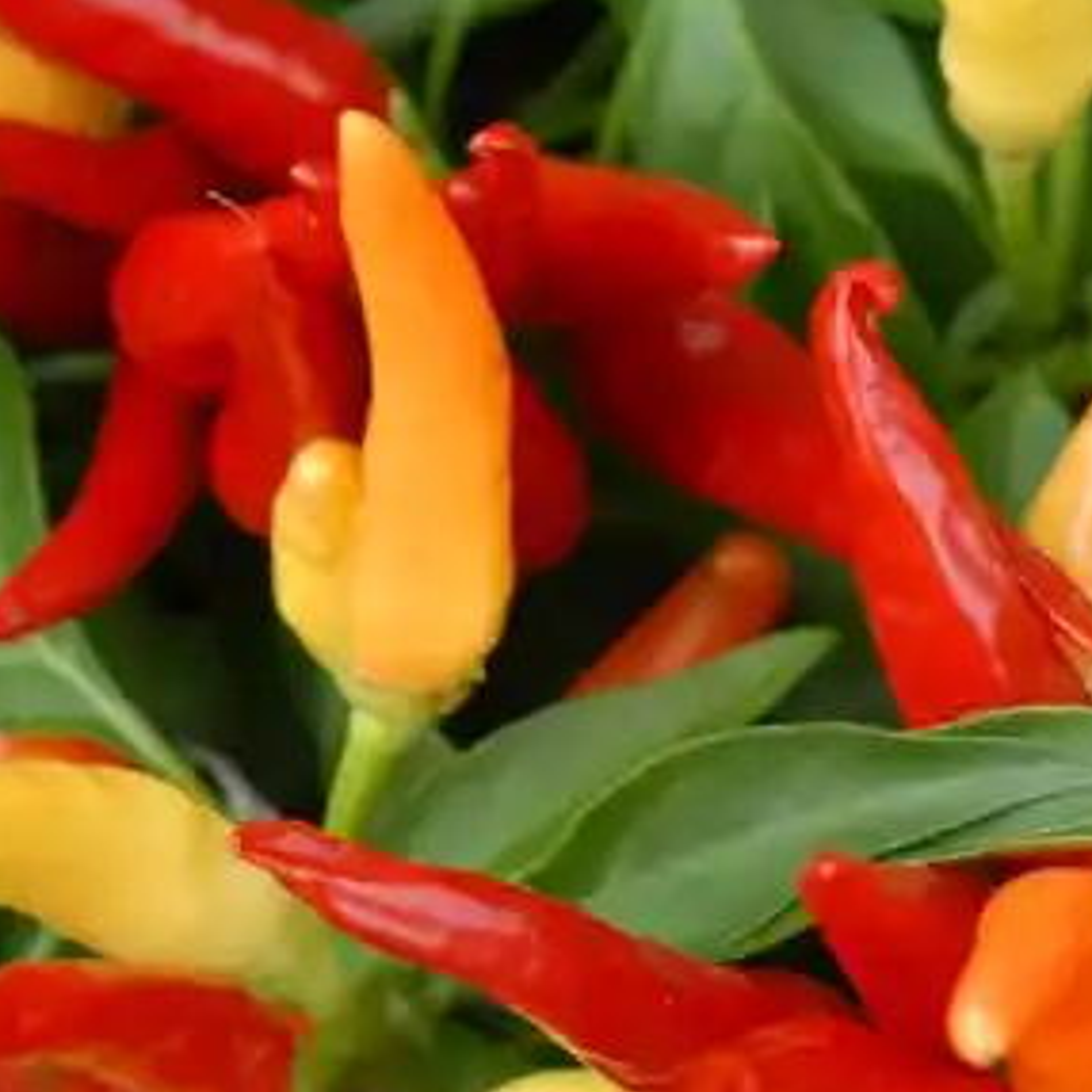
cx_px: 1203
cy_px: 1029
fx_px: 8977
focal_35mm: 252
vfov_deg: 6.9
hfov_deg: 6.9
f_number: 4.5
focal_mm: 55
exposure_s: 1/80
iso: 400
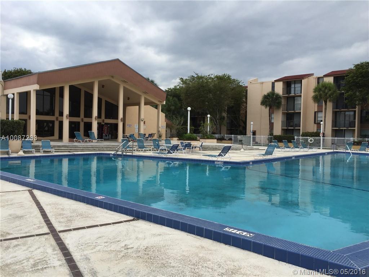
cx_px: 184
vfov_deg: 48.2
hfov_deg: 61.7
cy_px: 138
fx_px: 309
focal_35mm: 29
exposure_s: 1/1163
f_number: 2.2
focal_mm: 4.15
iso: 32
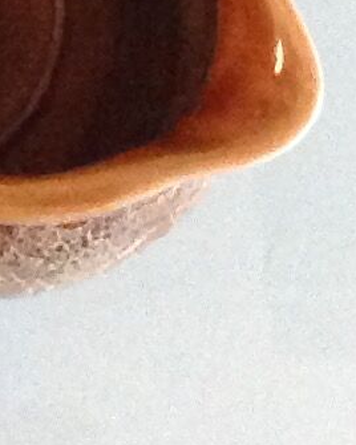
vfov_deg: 6.8
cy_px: -708
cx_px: -575
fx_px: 3477
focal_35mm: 264
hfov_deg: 5.6
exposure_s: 1/17
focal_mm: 4.28
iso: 400
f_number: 2.4
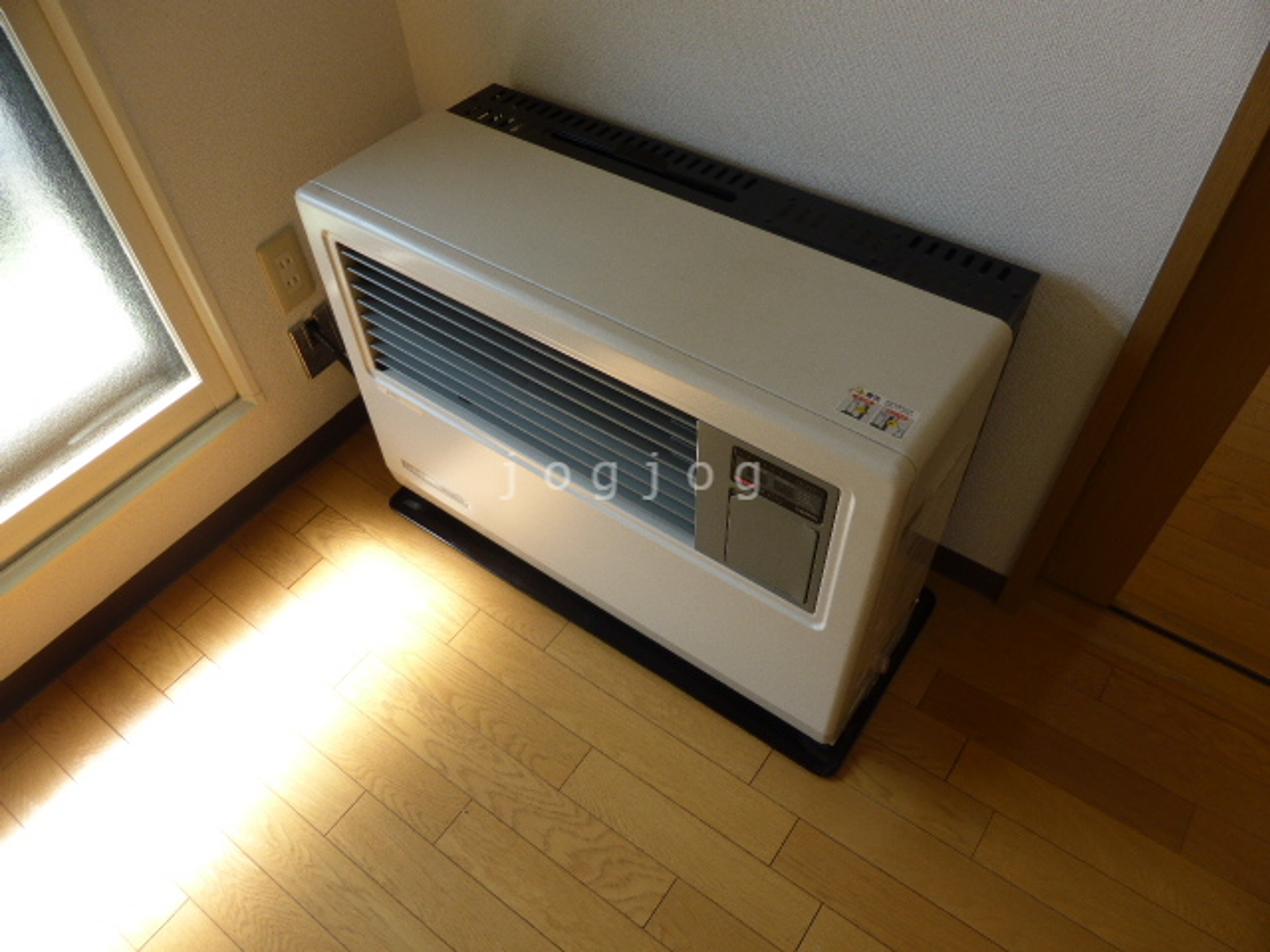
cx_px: 635
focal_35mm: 24
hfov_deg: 71.6
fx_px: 881
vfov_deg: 56.8
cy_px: 476
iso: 100
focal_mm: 4.3
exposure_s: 1/100
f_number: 3.3
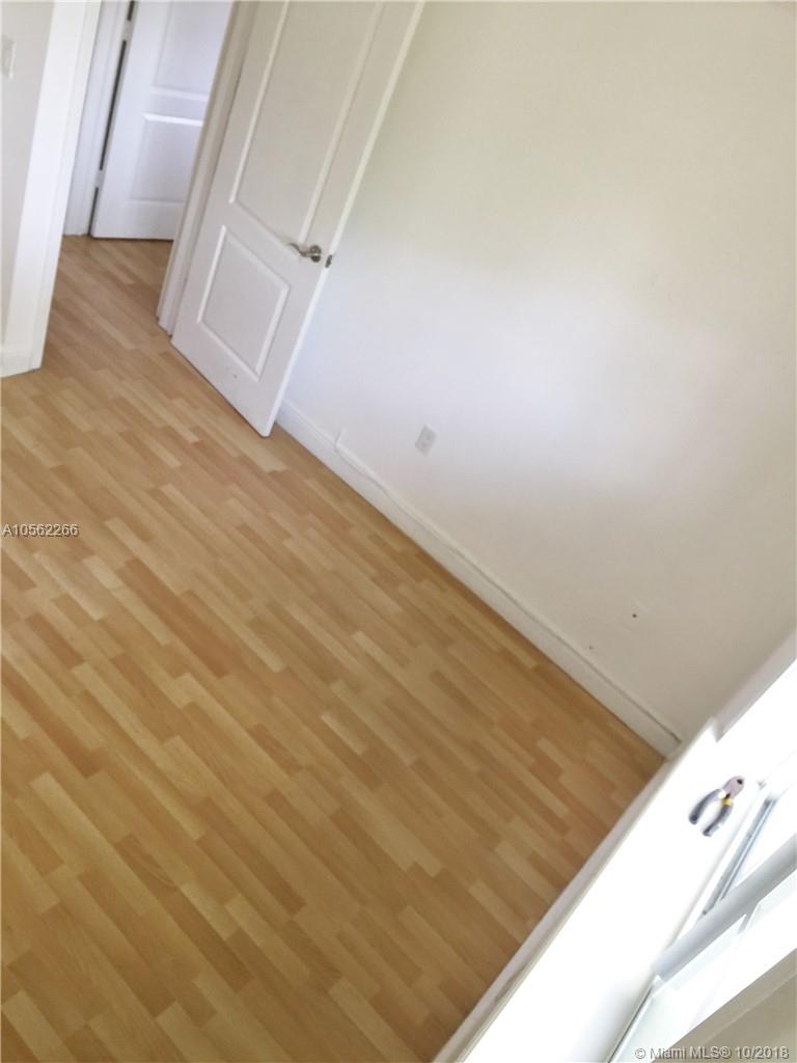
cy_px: 532
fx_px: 890
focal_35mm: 29
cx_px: 398
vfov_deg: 61.7
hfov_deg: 48.2
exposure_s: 1/15
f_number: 2.2
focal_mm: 4.15
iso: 32
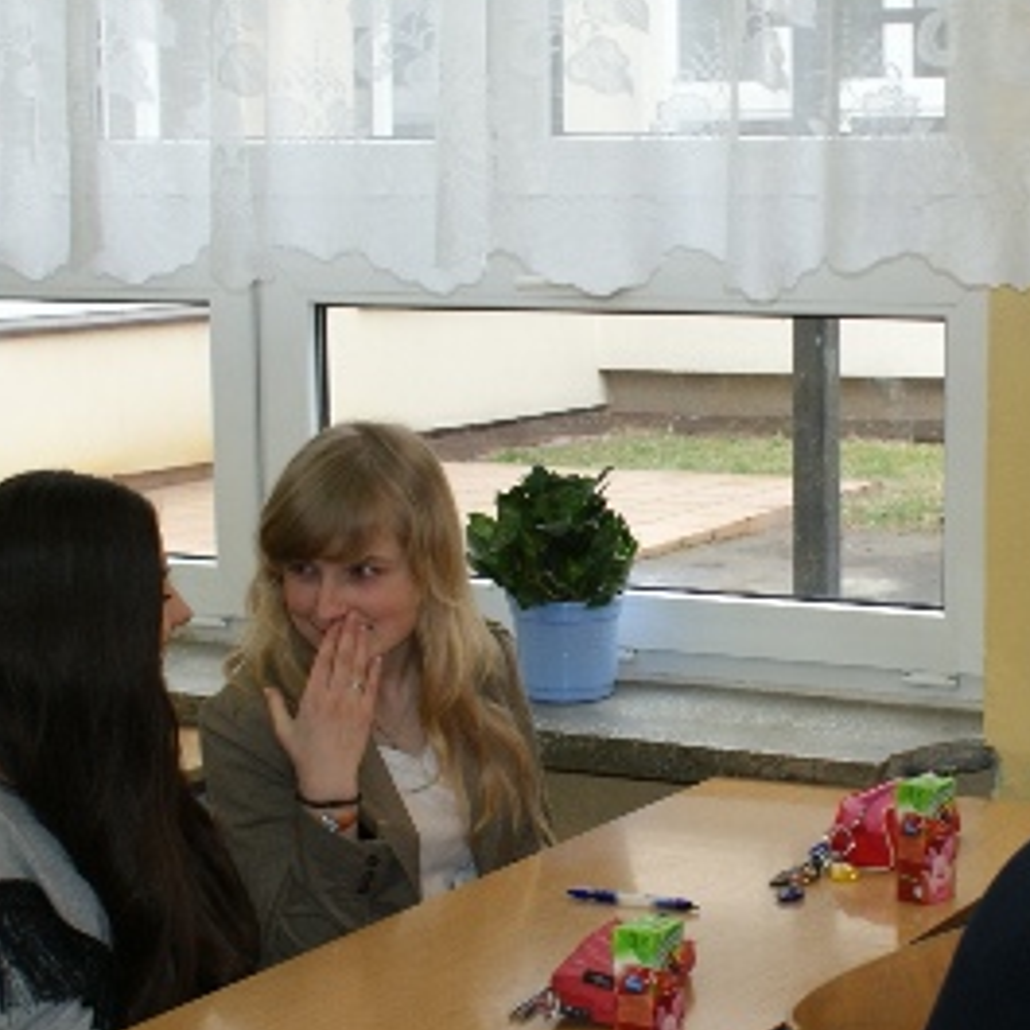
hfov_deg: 21.4
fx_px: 2693
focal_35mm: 80
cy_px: 585
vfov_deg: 21.6
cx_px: 843
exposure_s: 1/60
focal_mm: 26
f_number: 5.6
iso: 400
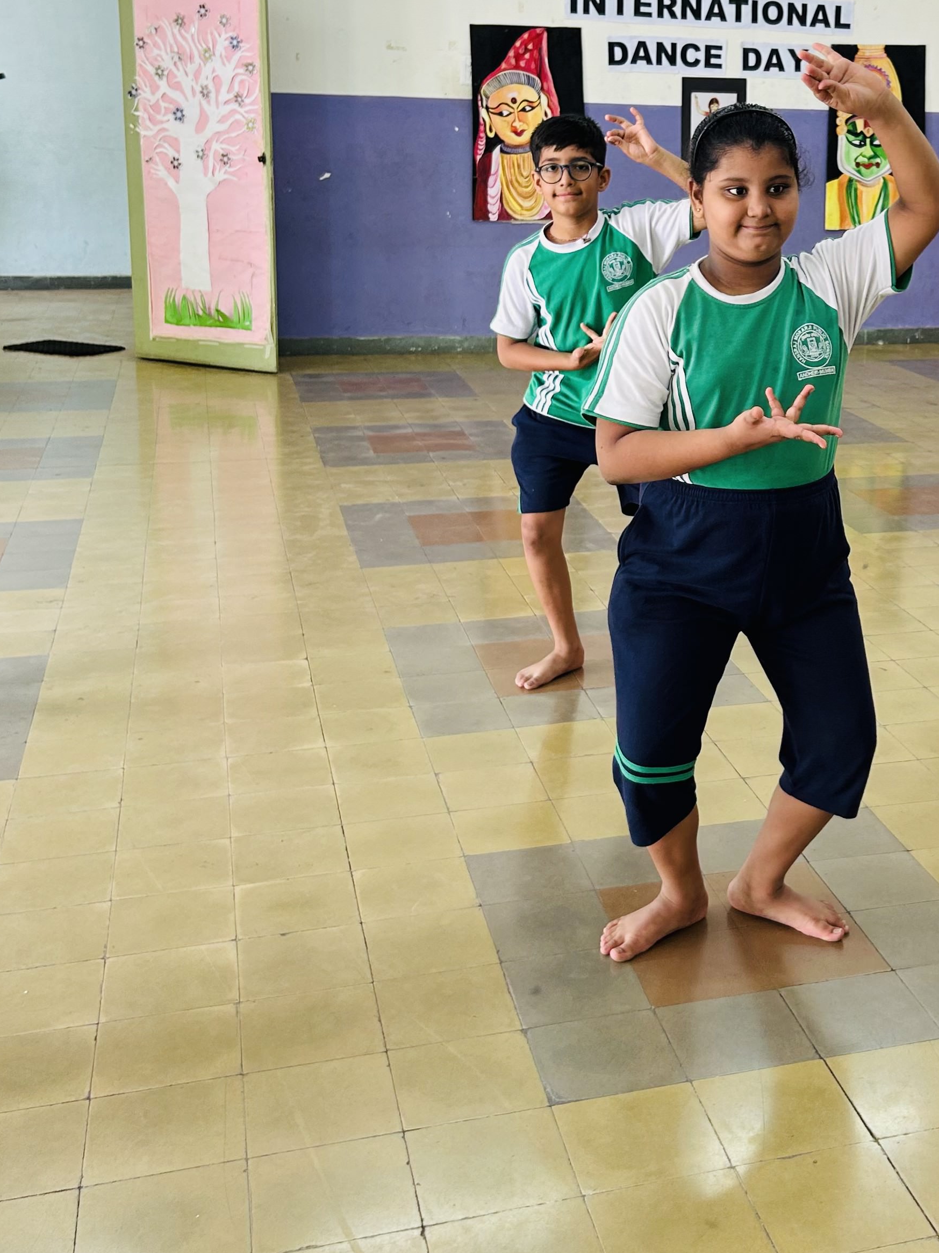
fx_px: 1628
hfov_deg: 31.2
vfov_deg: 41.7
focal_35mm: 45
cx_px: 773
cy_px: 461
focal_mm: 5.7
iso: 80
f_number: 1.5
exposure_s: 1/50
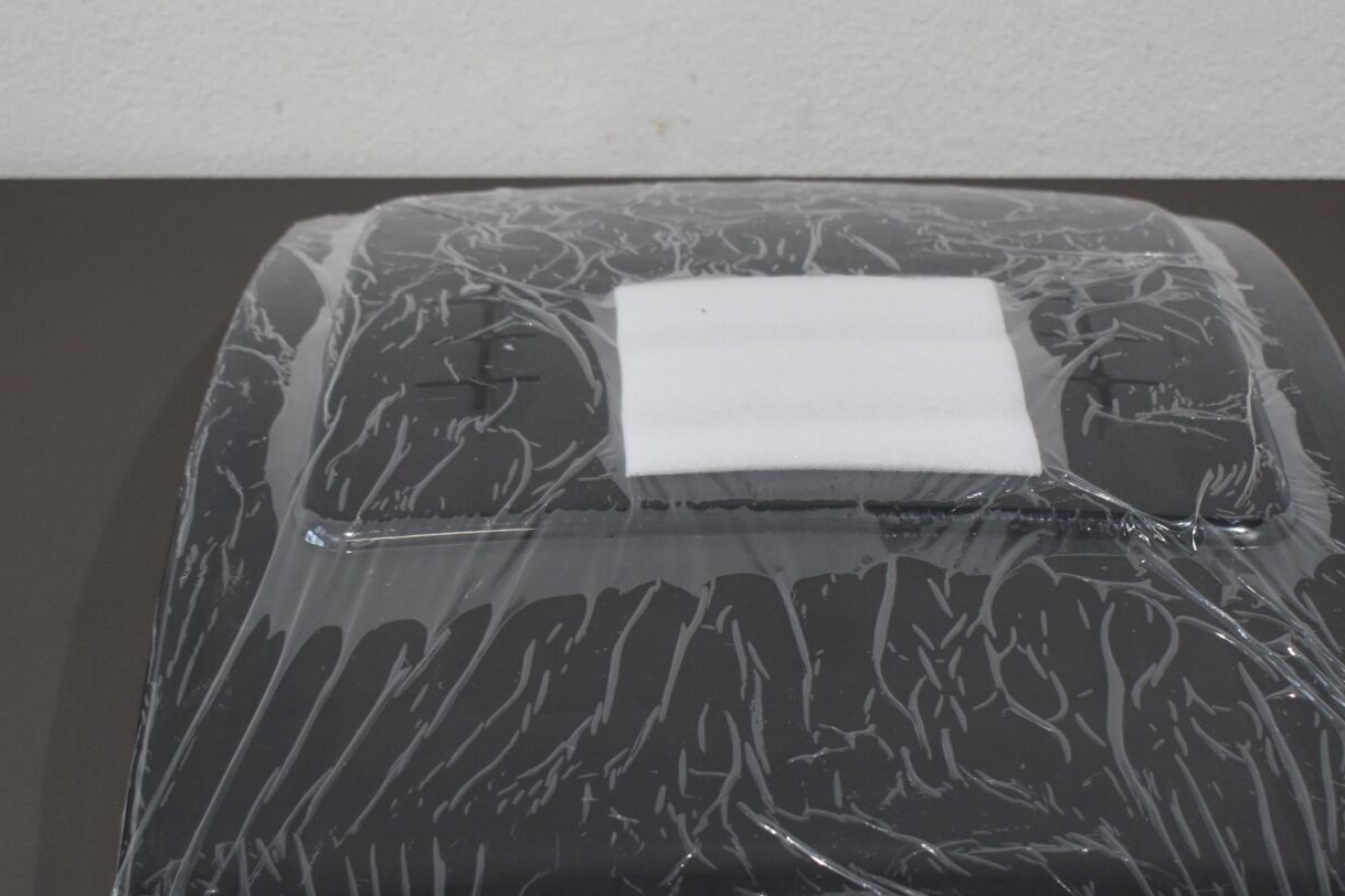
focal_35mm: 82
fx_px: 3063
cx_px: 792
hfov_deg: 24.7
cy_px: 662
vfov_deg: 16.6
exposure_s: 1/250
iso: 640
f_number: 4
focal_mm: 26
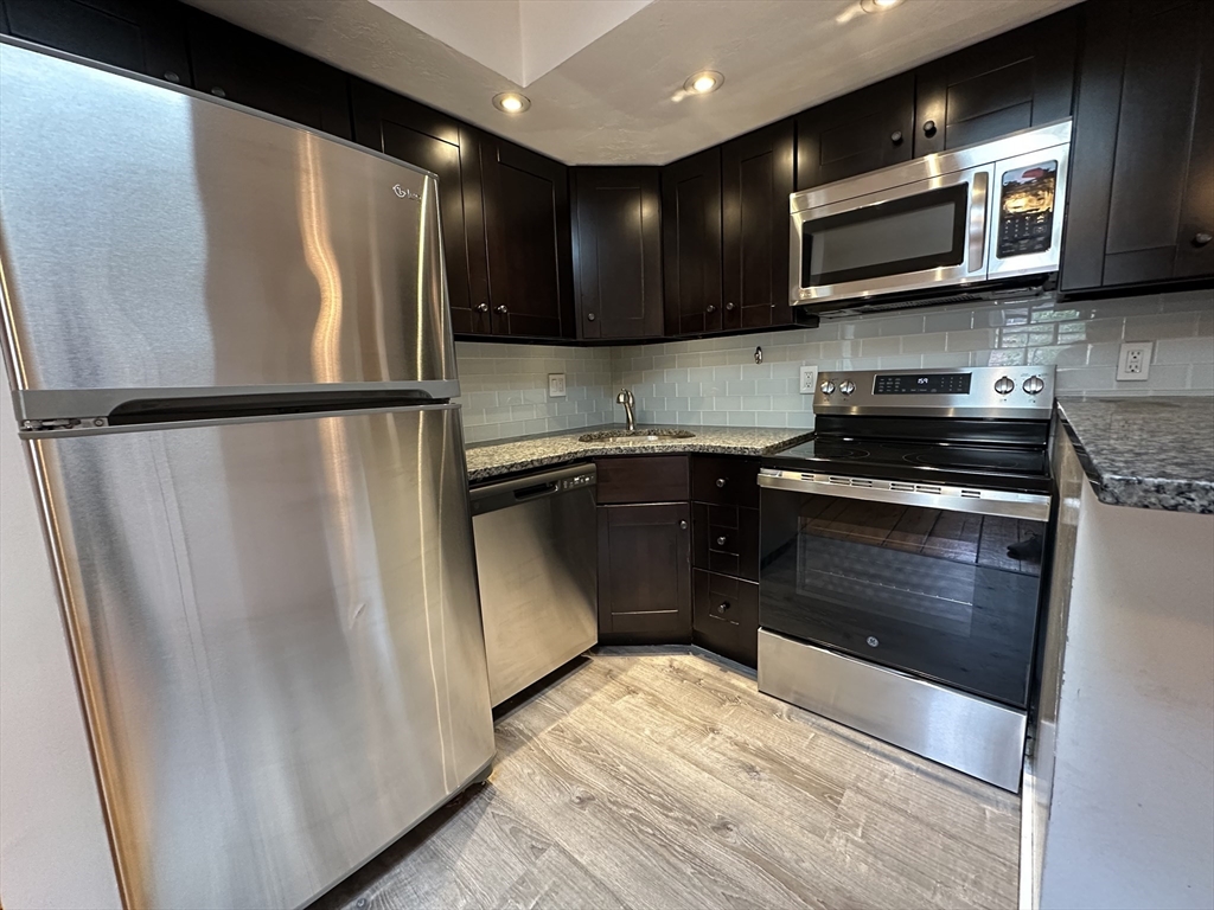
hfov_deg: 102.1
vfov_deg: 85.7
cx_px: 607
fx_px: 491
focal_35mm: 14
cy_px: 455
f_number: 2.2
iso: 500
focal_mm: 2.22
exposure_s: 1/60
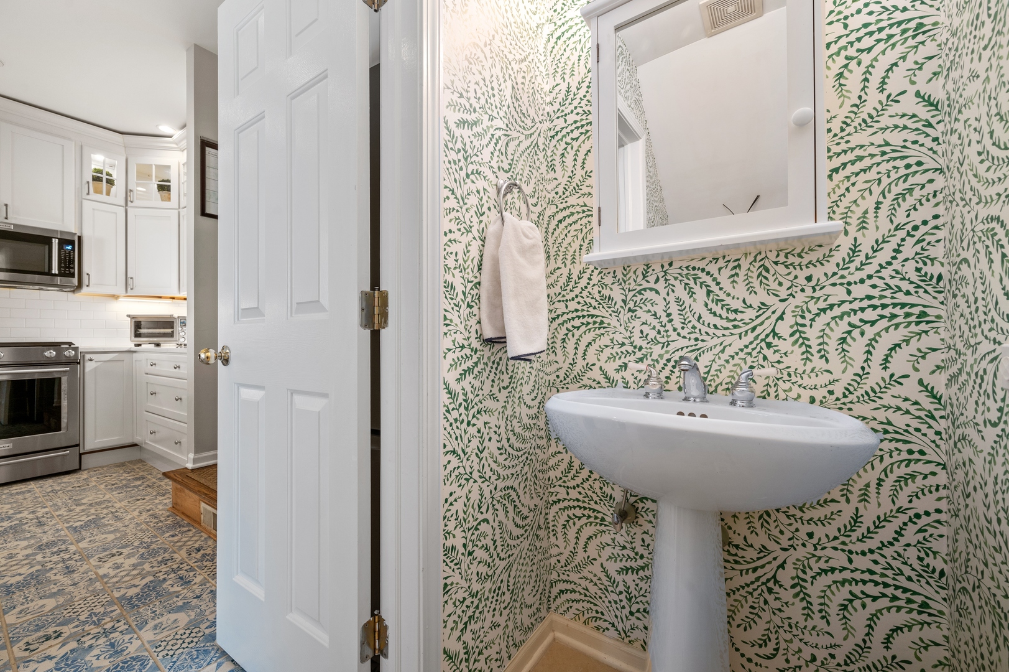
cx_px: 504
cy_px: 336
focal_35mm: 14
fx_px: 392
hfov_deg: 104.3
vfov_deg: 81.1
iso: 400
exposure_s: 1/2
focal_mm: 14
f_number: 8
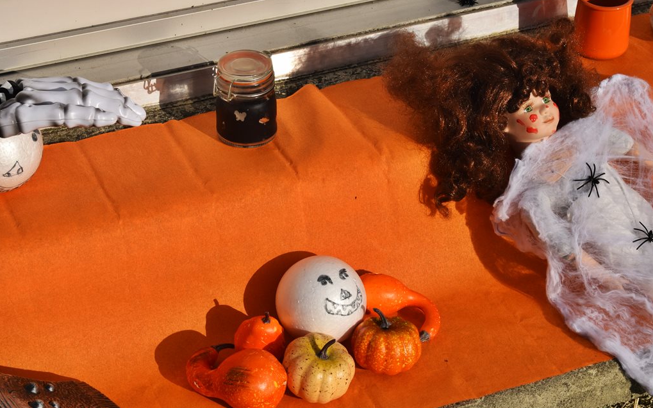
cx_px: 326
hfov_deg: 24.5
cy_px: 205
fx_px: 1504
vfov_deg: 15.5
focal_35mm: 85
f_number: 13
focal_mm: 55
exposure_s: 1/640
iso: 200
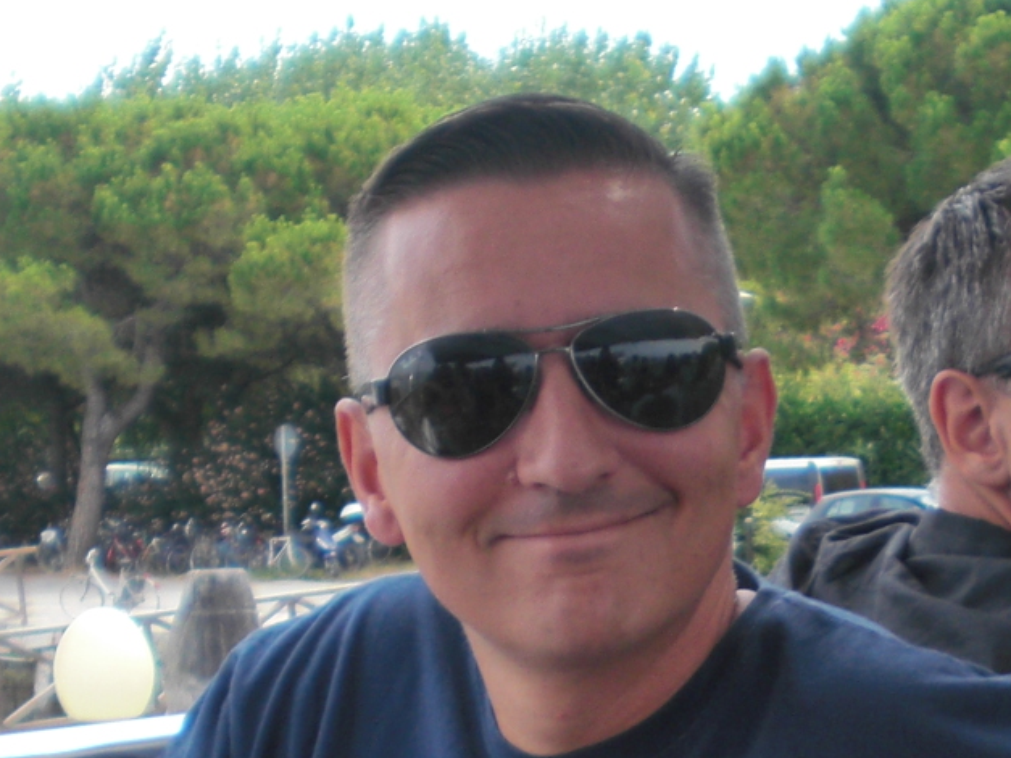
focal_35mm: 97
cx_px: 718
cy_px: 863
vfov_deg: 14.8
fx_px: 2832
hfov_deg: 20.1
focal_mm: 6.3
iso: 64
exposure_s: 1/320
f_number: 5.6
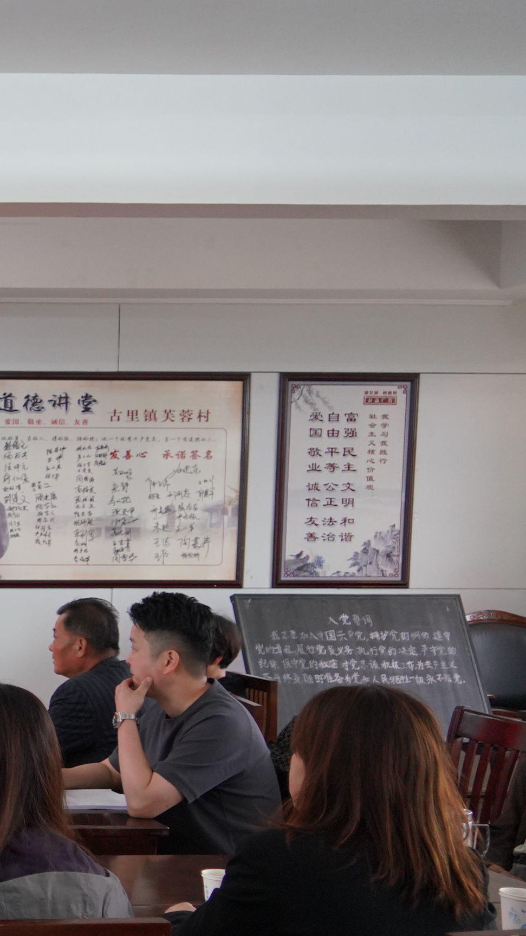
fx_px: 1439
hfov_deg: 16.2
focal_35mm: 58
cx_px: -516
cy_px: 625
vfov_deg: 35.7
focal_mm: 24
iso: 2000
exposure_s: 1/160
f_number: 4
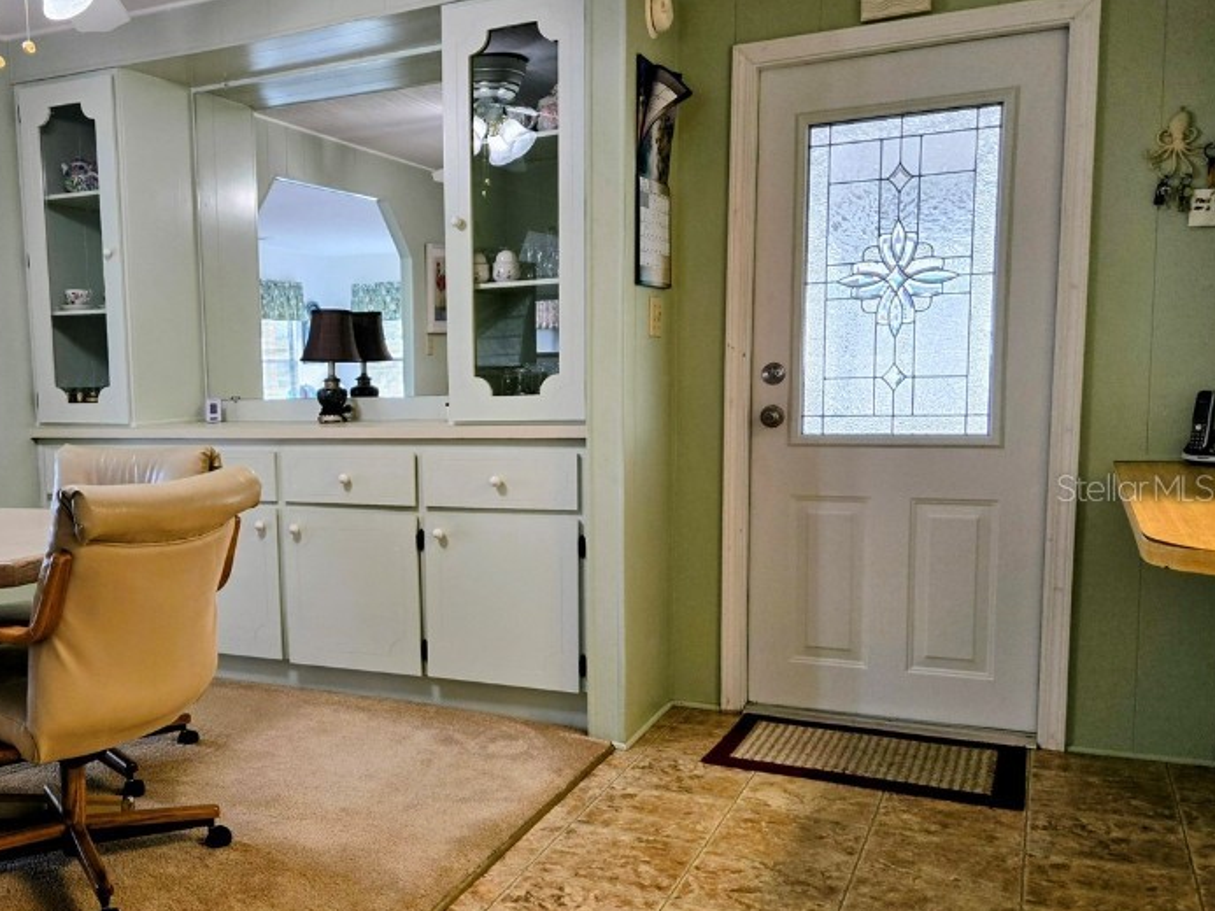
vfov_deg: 41.8
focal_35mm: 34
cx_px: 324
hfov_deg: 51.9
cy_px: 487
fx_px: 1194
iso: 100
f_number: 1.8
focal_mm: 5.4
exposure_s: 1/120
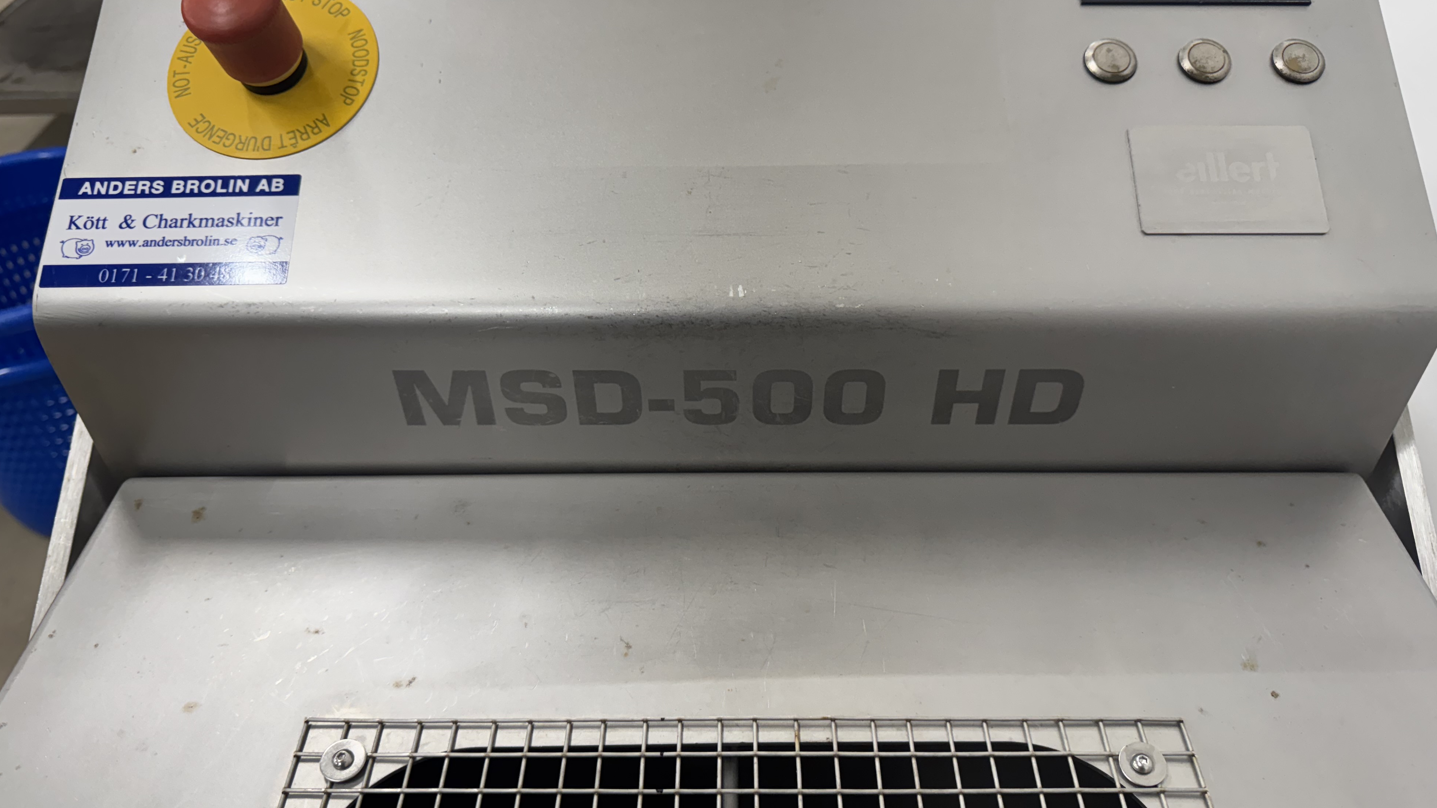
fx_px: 1029
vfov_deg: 42.9
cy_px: 393
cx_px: 738
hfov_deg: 69.9
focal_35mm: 27
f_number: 1.78
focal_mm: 6.76
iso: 200
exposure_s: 1/100
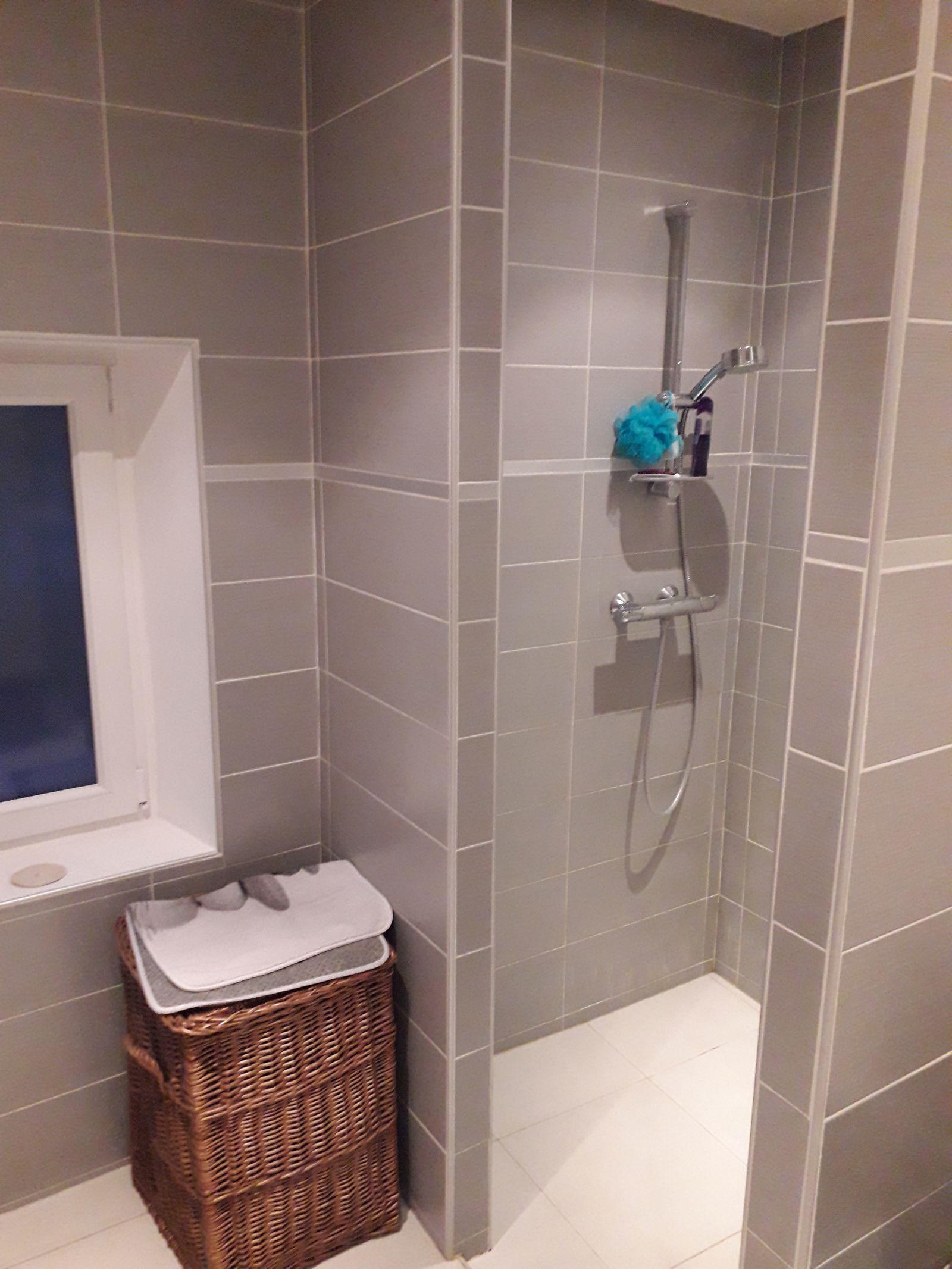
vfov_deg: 65.3
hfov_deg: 51.4
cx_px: 476
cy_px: 634
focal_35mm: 27
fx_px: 990
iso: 320
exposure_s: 1/25
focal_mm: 3.6
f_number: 1.9
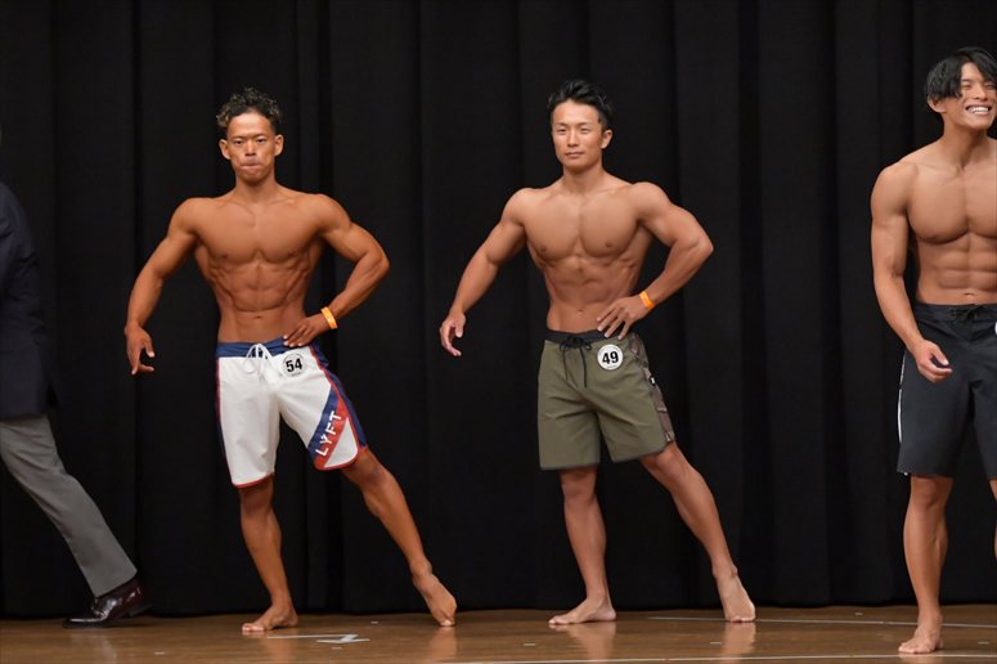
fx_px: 7474
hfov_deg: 7.6
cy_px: 332
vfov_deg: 5.1
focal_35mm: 270
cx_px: 498
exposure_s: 1/400
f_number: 5.6
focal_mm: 180
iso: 6400
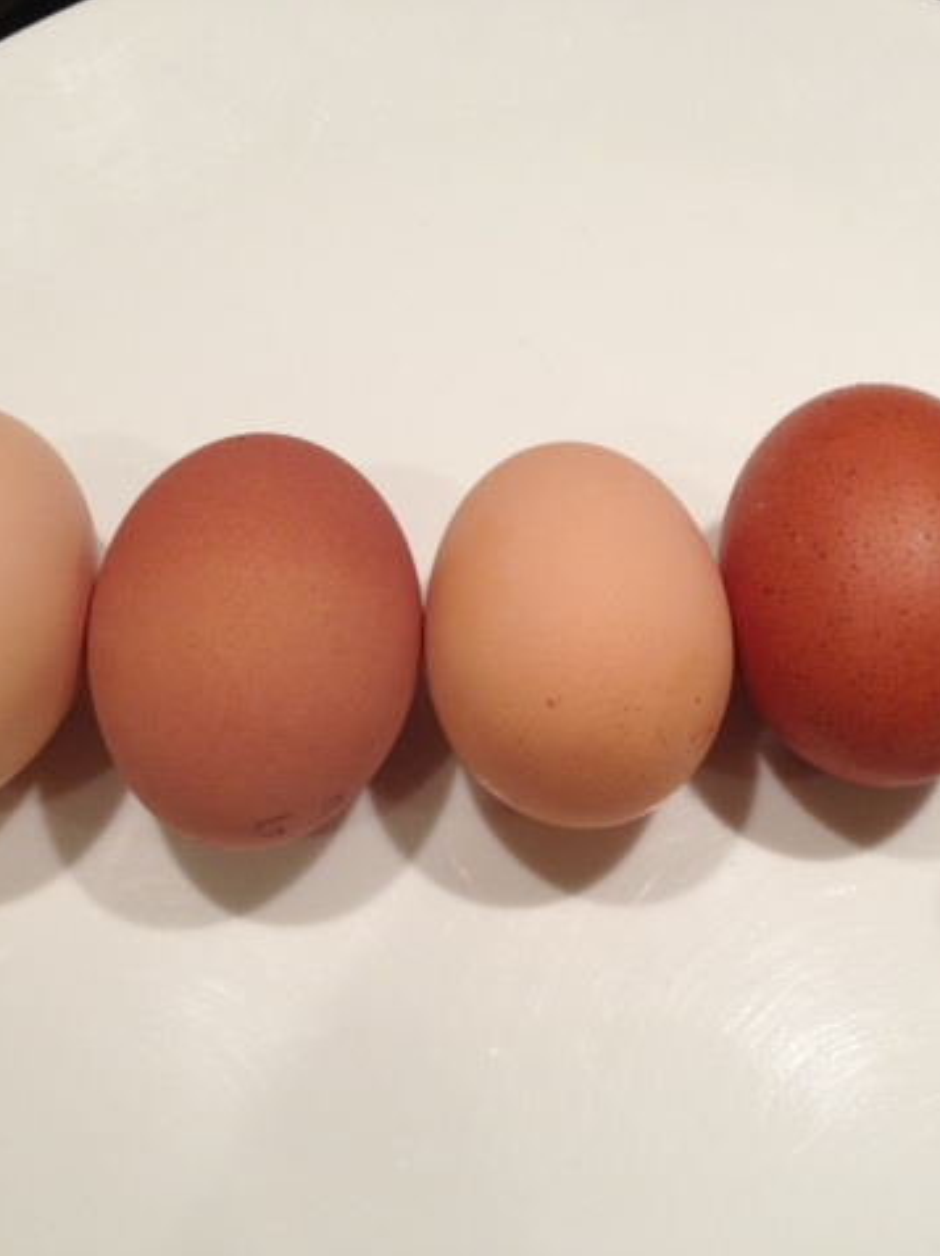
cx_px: 519
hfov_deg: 30.8
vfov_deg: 40.5
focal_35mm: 47
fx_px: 1704
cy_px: 627
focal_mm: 4.28
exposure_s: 1/20
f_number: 2.4
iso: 100
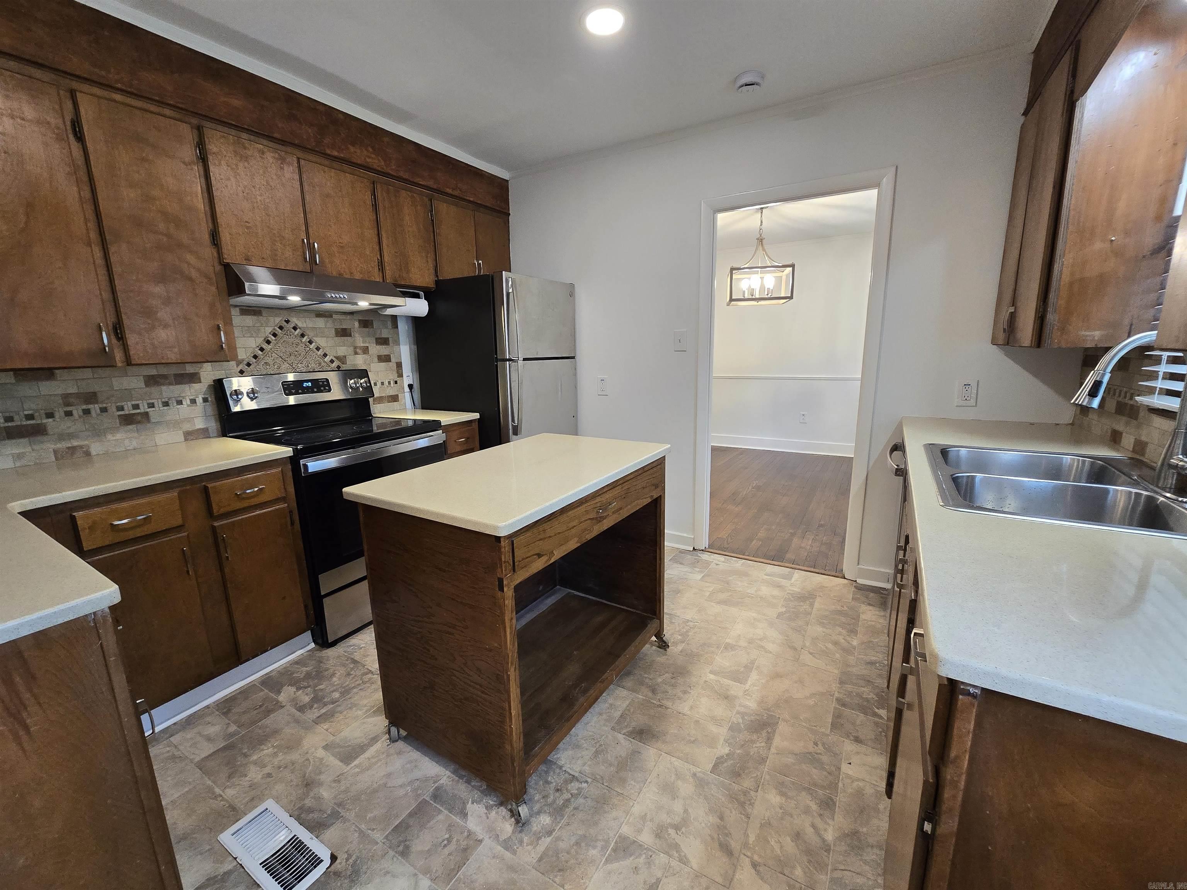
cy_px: 445
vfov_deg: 89.9
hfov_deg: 106.2
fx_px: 446
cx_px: 594
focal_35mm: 13
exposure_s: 1/60
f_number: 2.2
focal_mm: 2.2
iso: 320
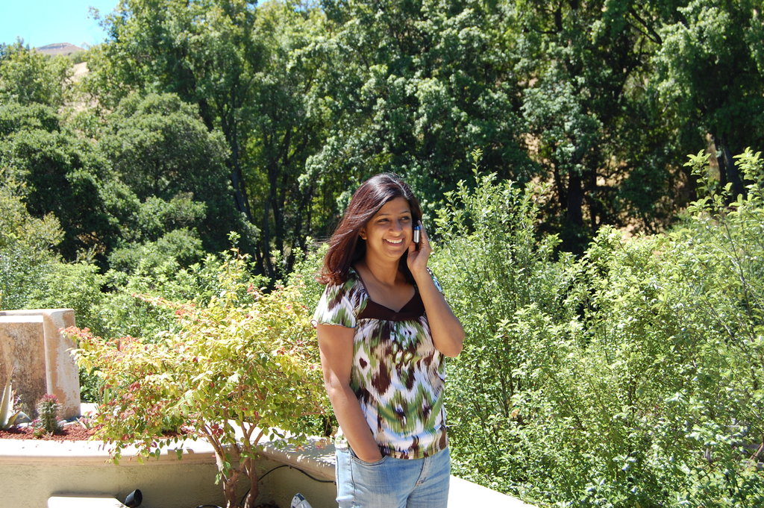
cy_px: 254
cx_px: 382
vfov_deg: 28.9
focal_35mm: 46
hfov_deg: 42.4
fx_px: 986
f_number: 7.1
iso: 200
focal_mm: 31
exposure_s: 1/200
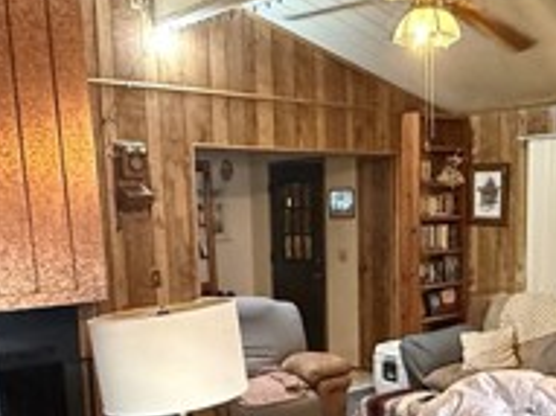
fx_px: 754
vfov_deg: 30.2
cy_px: 326
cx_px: 355
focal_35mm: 47
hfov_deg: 40.1
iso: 1000
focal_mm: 2.22
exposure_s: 1/40
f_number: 2.2
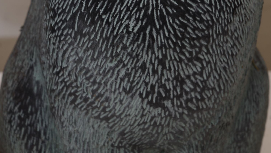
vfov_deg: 4.5
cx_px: 146
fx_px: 1947
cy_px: -43
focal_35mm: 271
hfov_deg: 8.0
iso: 100
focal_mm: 105
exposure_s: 1/60
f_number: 10
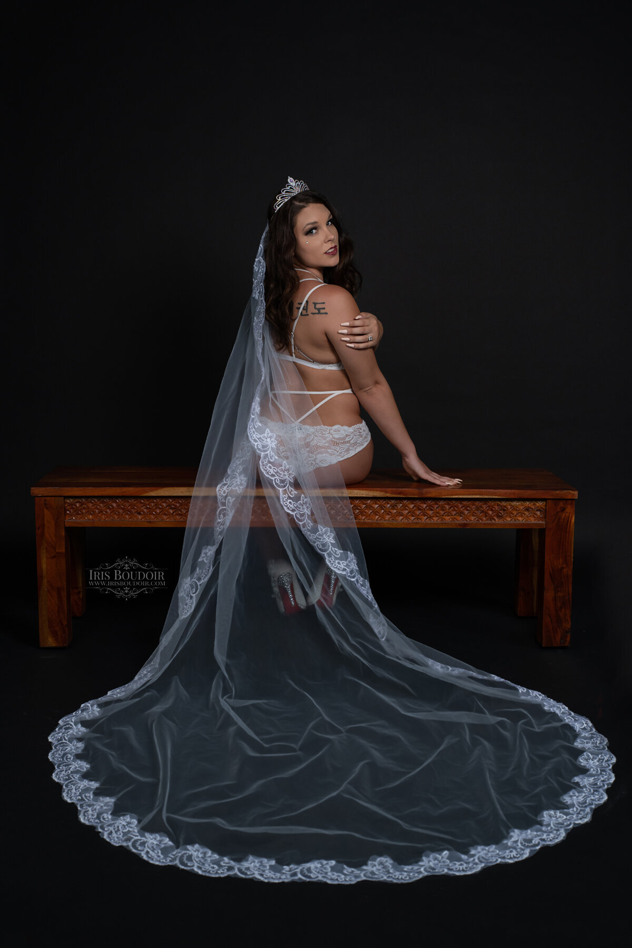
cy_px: 474
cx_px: 316
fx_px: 1211
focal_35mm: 46
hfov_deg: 29.2
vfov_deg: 42.7
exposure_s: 1/200
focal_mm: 46
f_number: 5.6
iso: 200
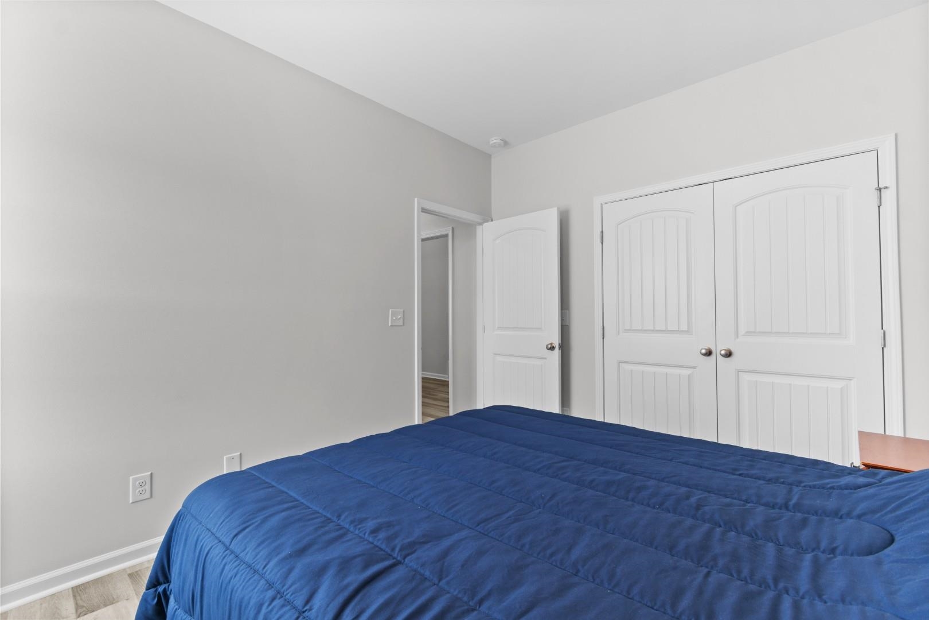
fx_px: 387
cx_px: 464
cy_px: 310
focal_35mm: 15
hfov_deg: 100.4
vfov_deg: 77.3
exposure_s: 1/8
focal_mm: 10
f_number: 4.5
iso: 100
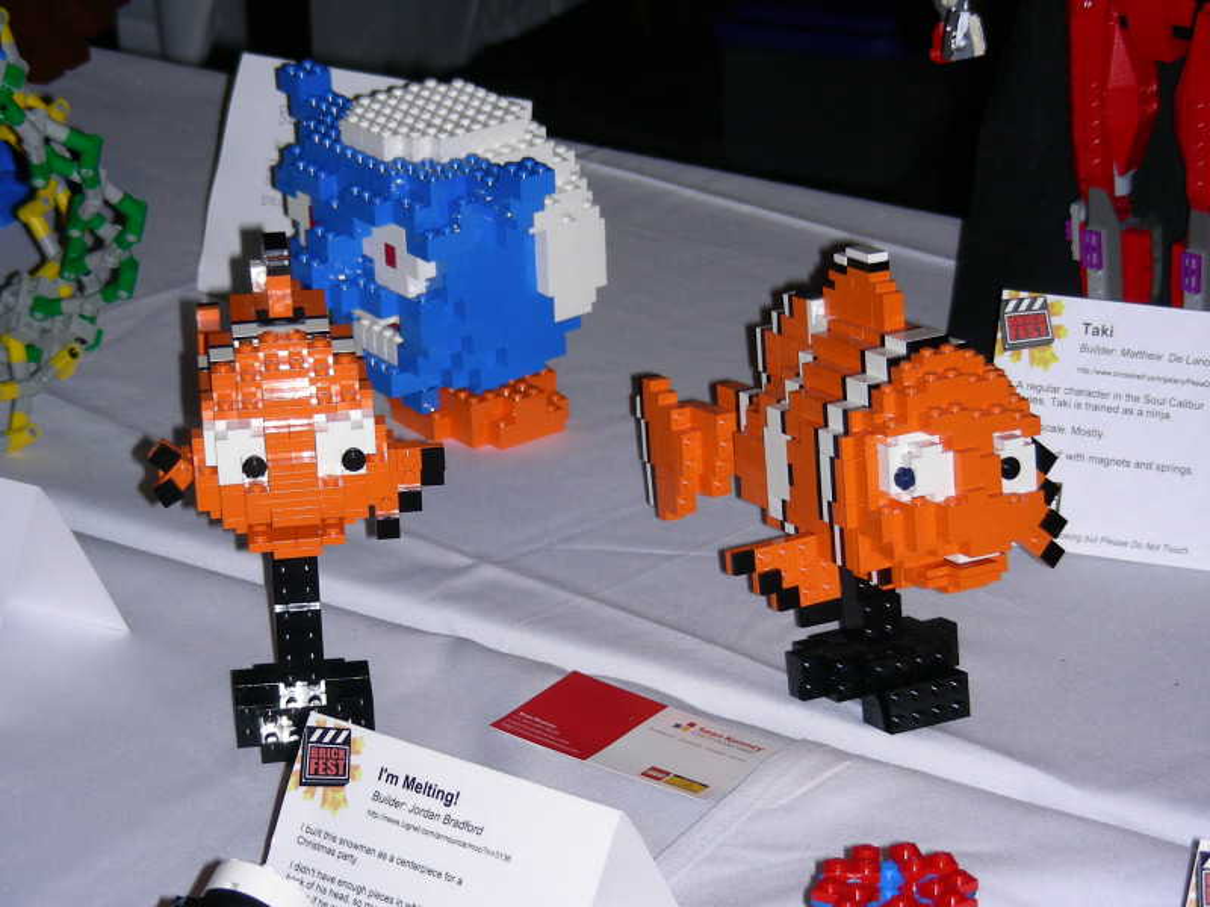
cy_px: 454
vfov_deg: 13.1
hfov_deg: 17.4
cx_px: 605
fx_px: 3950
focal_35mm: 113
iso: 50
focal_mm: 18.9
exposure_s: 1/120
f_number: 3.5
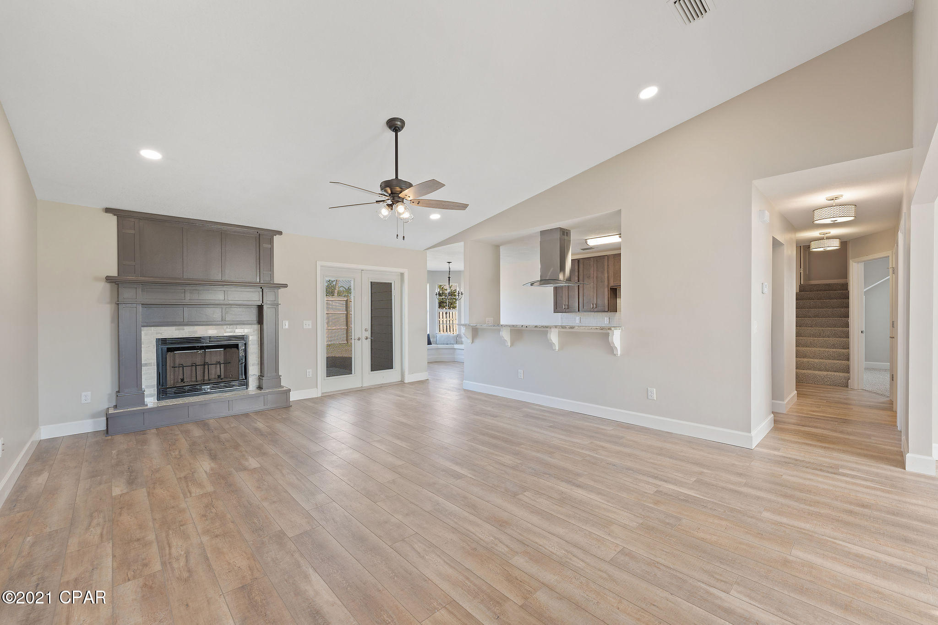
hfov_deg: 104.3
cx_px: 469
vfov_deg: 81.2
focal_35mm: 14
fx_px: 365
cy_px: 312
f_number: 8
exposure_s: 1/6
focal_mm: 14
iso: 320
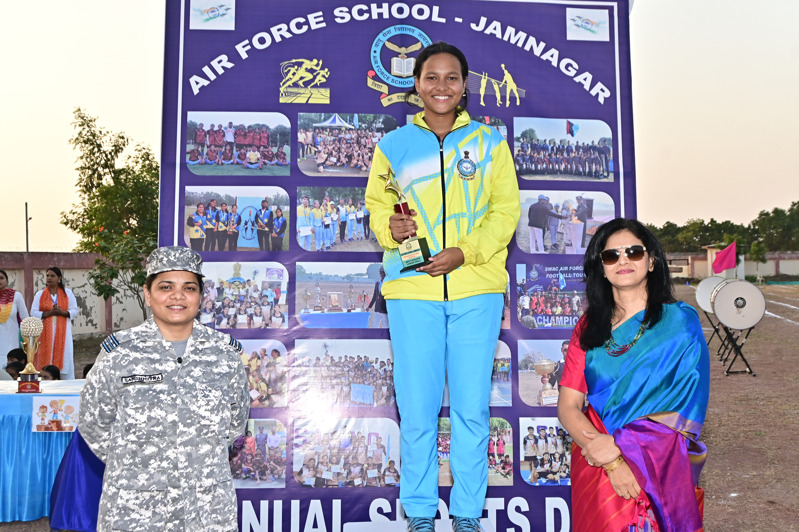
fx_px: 1015
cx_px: 400
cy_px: 266
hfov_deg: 43.0
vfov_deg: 29.4
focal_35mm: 46
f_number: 7.1
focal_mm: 30.5
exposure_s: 1/160
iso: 250
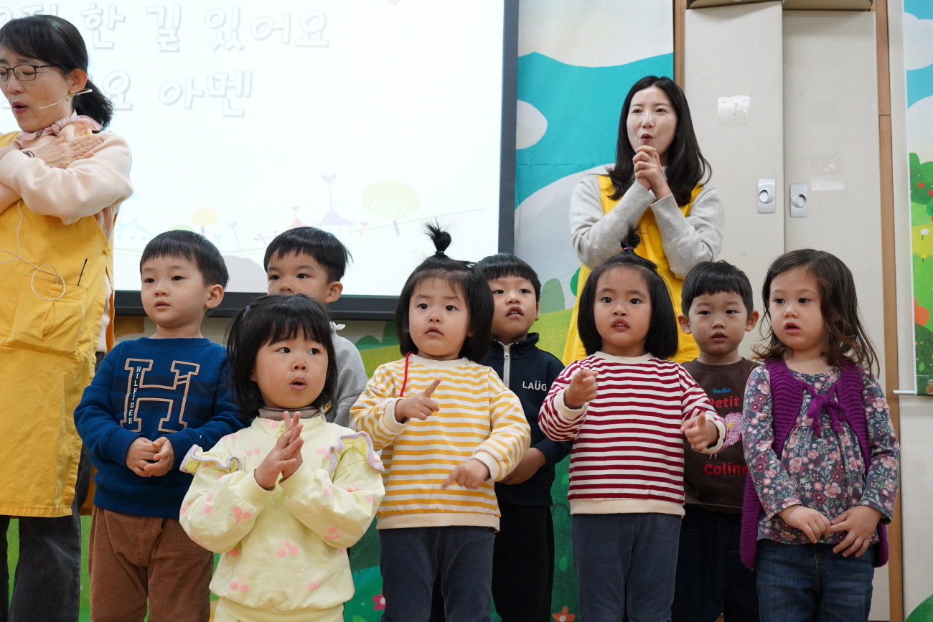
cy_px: 311
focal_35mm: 40
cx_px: 466
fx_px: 1037
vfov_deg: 33.4
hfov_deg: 48.5
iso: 2500
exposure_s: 1/125
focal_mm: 40
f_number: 5.6
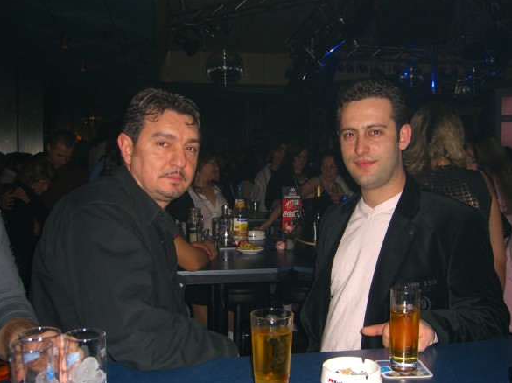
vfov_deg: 36.8
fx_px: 576
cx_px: 259
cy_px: 193
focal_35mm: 39
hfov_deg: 47.9
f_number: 2.8
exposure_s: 1/60
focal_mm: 7.9
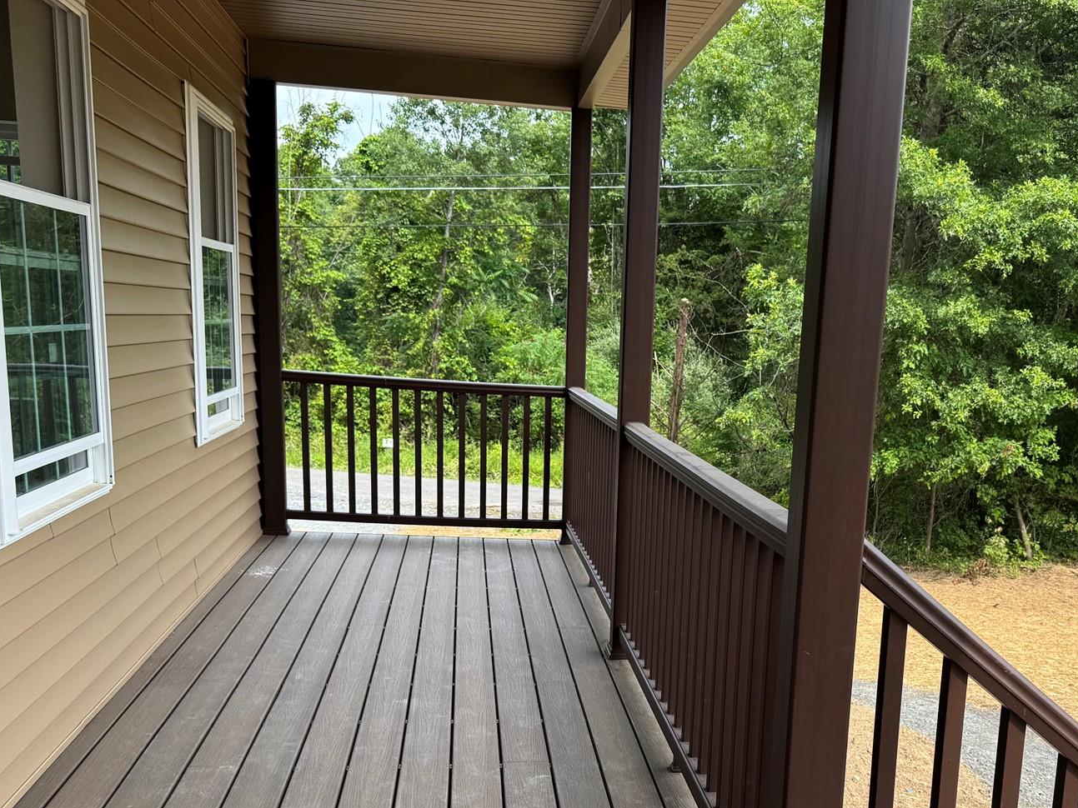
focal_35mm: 38
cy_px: 599
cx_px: 659
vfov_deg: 36.9
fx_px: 1183
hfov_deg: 48.6
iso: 80
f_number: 1.78
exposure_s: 1/1193
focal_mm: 6.76
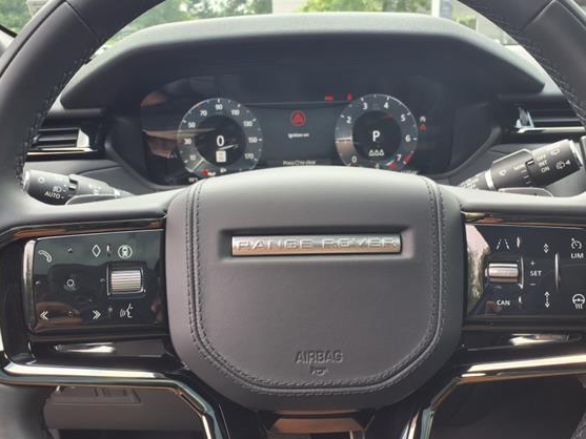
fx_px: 525
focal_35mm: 31
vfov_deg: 45.4
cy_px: 235
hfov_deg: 58.3
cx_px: 308
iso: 40
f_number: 1.9
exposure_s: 1/133
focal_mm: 3.58
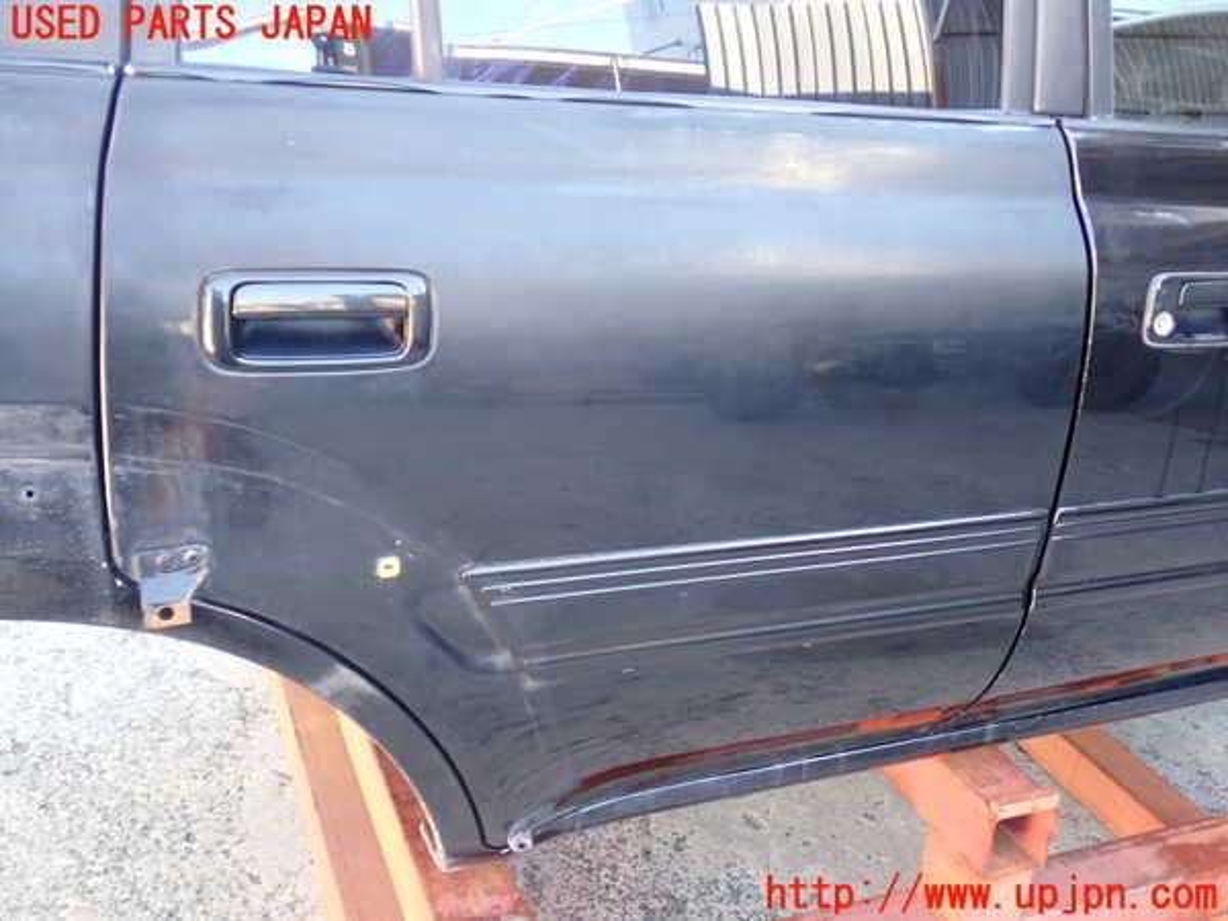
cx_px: 614
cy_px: 460
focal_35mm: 36
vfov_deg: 39.7
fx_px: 1277
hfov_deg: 51.4
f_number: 2.5
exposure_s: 1/40
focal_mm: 6.37
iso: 200
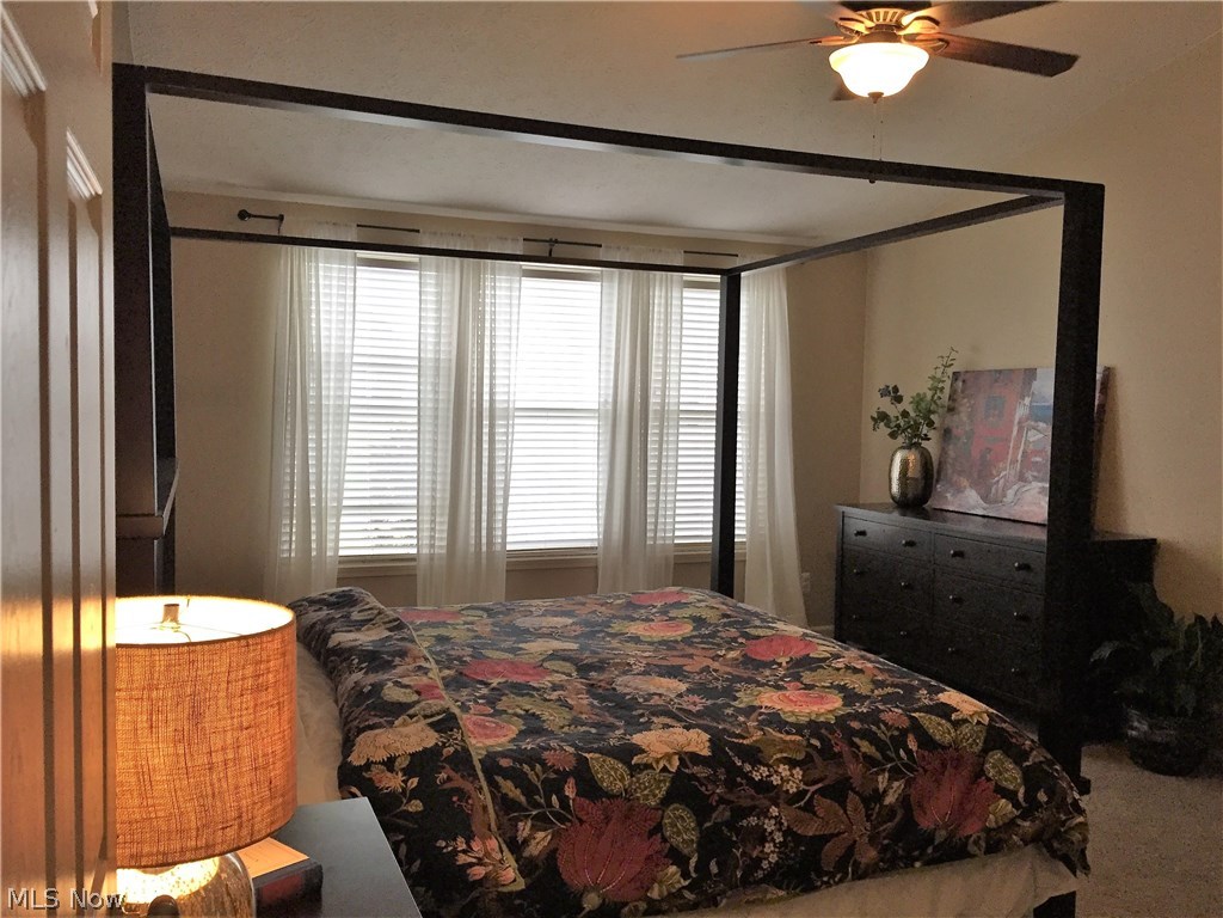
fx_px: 1025
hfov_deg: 61.7
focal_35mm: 29
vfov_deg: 48.2
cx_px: 612
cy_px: 459
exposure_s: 1/30
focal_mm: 4.15
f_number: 2.2
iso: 50
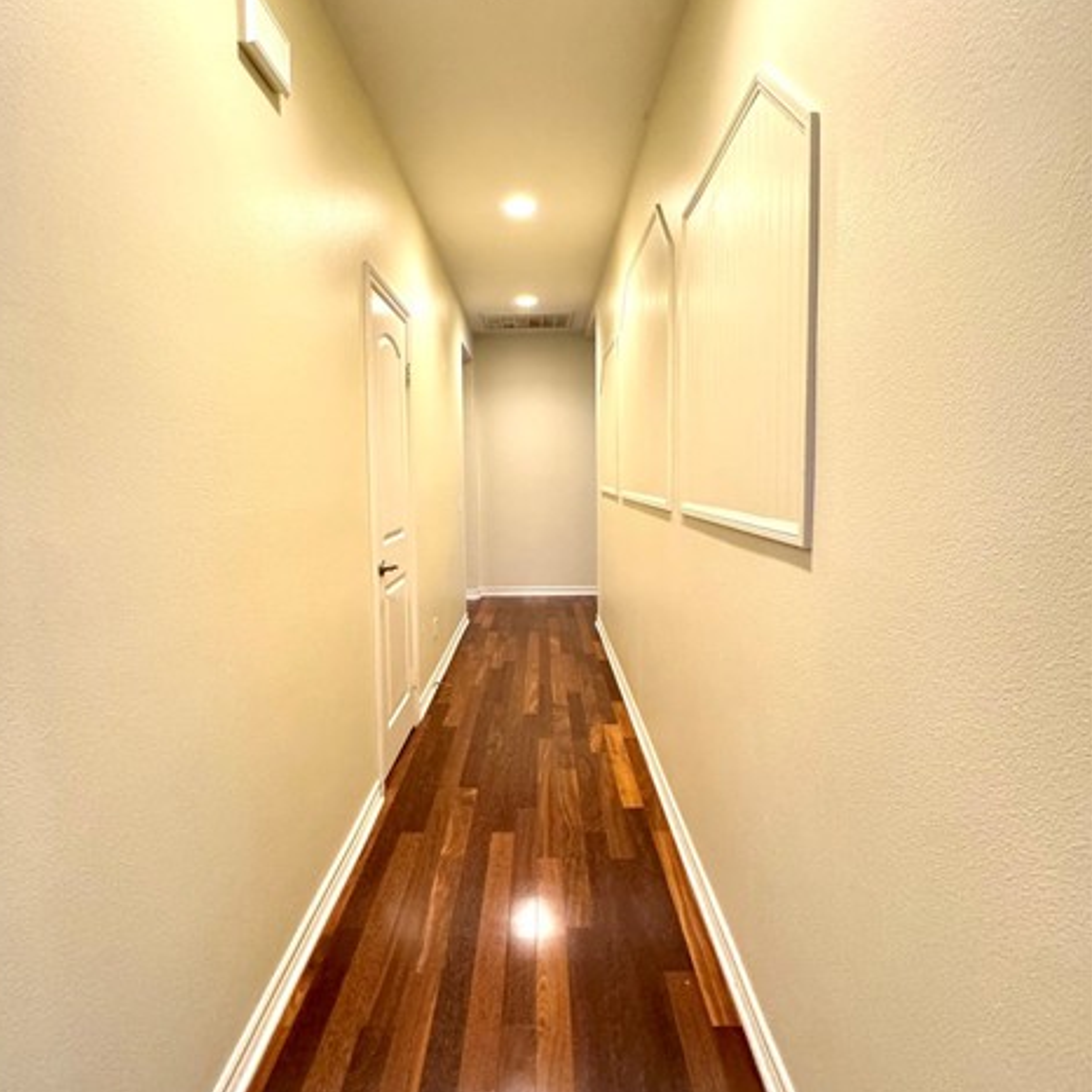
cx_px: 532
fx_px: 607
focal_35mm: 17
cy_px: 511
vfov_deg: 83.9
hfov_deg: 84.0
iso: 800
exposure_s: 1/60
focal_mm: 2.22
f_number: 2.2
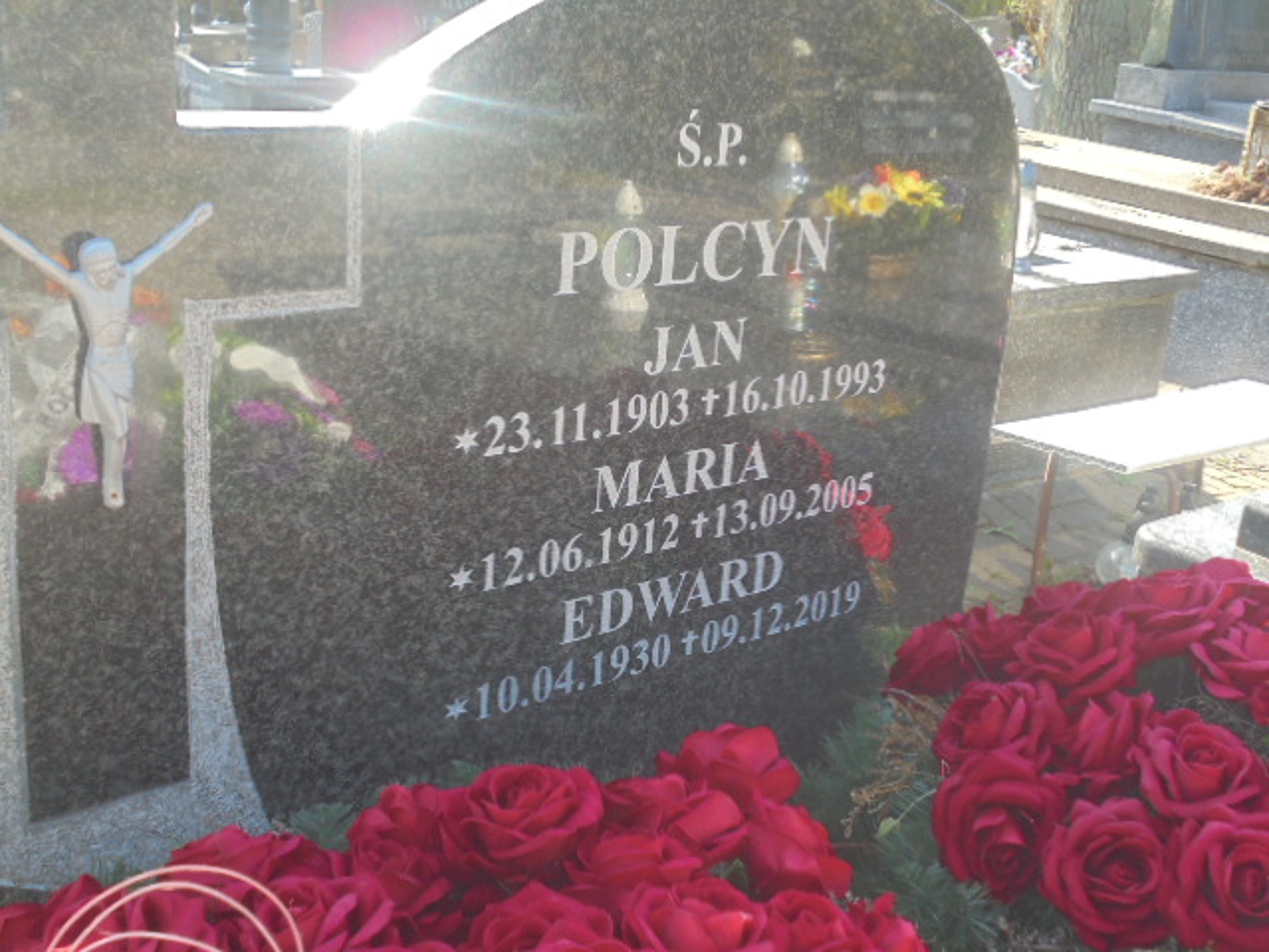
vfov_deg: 33.6
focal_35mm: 43
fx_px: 1576
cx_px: 634
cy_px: 476
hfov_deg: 43.9
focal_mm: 7.8
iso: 100
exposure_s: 1/80
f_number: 4.5
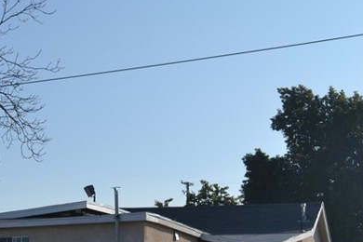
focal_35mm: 114
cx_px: -106
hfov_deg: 16.9
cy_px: 284
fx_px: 1153
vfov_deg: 11.8
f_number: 8
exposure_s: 1/250
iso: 100
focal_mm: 29
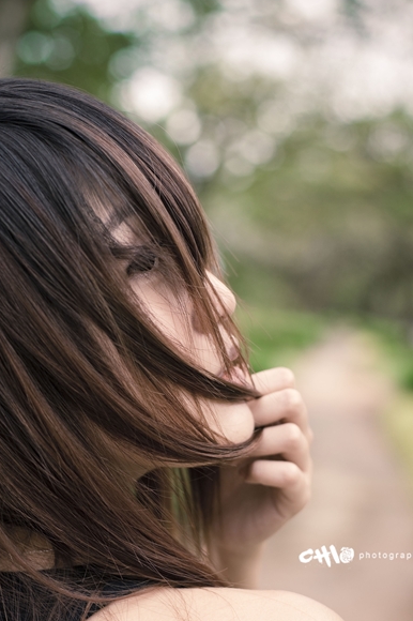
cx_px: 171
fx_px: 1189
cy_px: 408
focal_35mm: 69
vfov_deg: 29.1
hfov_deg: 19.7
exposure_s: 1/250
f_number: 2.8
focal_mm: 50
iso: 100
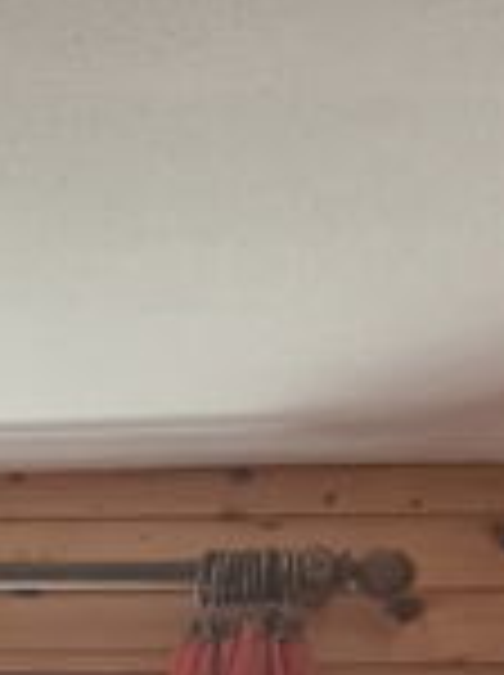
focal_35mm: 123
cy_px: 1760
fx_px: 2395
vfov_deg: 11.9
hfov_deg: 11.4
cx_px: -310
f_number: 1.8
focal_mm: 6.4
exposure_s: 1/180
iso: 200
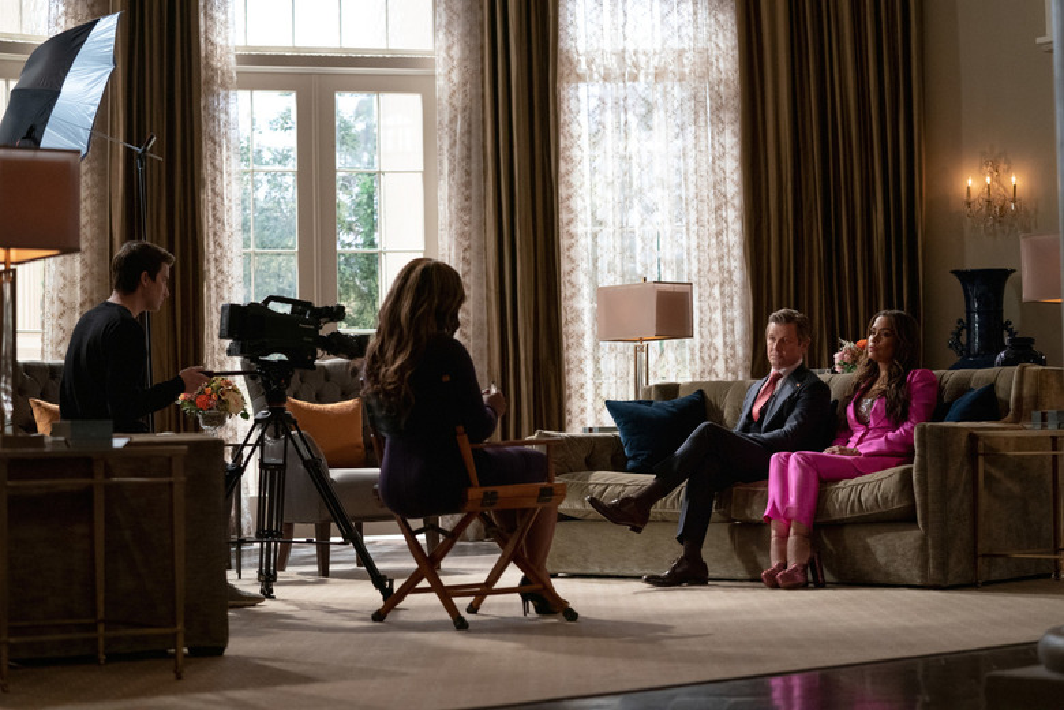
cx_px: 532
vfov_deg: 19.5
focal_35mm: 70
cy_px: 355
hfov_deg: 28.8
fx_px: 2069
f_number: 3.2
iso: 4000
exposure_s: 1/125
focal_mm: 70
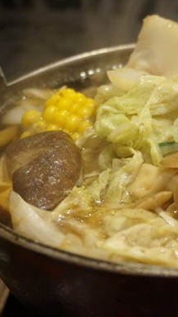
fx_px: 671
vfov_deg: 26.6
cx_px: 189
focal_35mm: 80
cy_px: 165
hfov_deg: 14.8
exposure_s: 1/25
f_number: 5
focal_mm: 31
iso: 3200
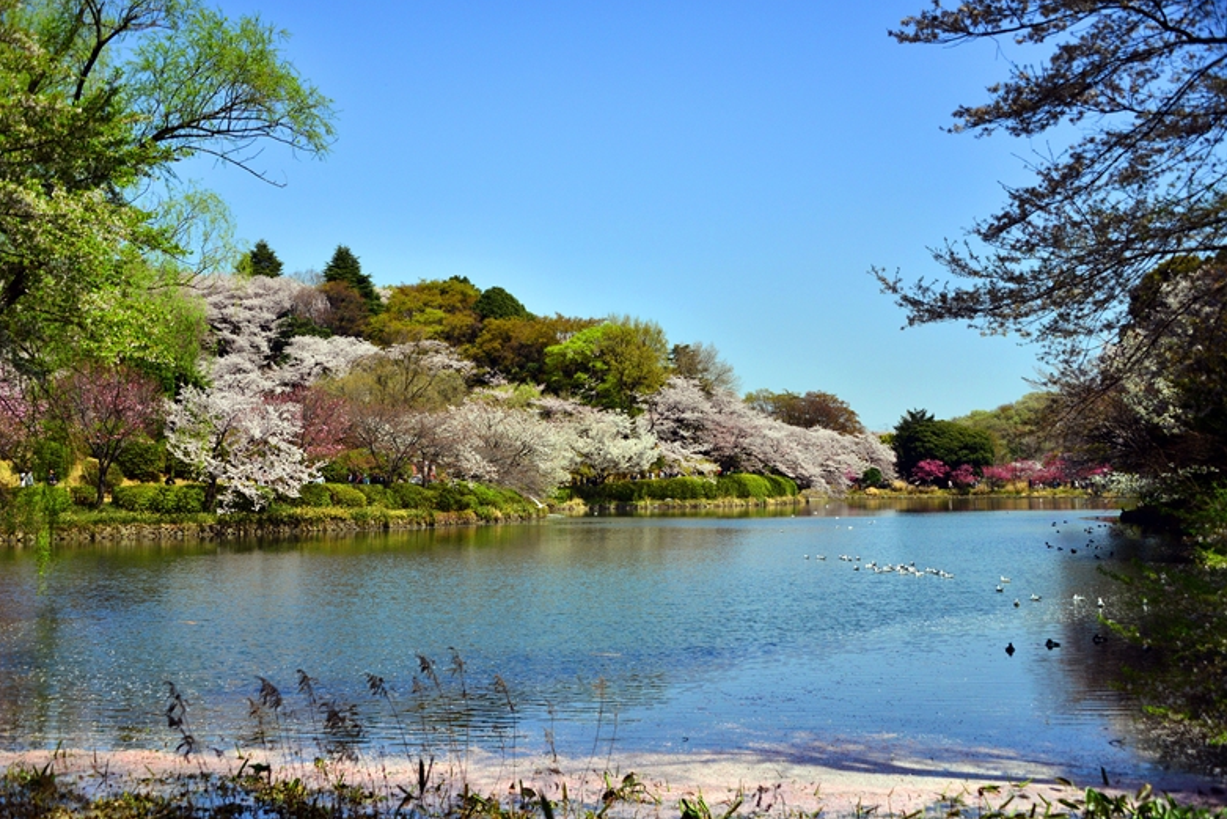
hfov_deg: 47.4
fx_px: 1398
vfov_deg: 32.6
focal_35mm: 41
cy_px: 409
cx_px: 608
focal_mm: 40
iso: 400
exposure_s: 1/8000
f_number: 4
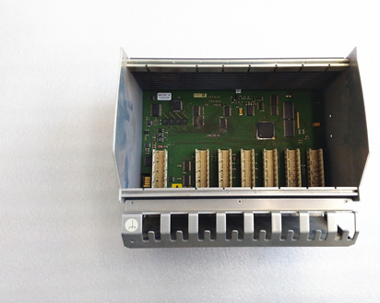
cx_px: 221
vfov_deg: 45.7
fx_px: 360
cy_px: 144
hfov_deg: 55.4
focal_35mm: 32
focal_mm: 3.79
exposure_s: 1/33
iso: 285
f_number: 2
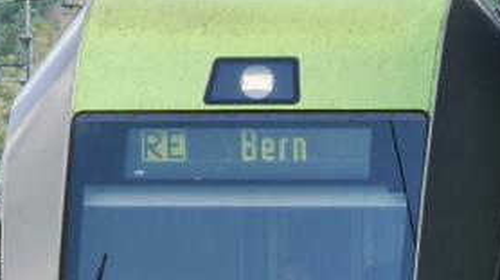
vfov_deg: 4.2
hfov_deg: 7.4
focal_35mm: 290
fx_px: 3843
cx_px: 270
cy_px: 323
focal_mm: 37
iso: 160
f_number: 6.3
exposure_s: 1/160
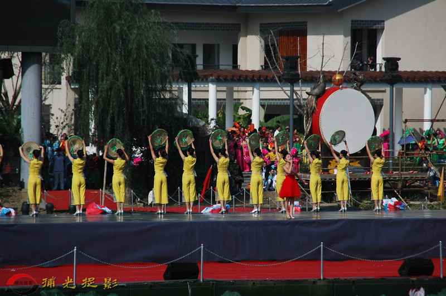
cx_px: 223
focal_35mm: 300
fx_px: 3711
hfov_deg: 6.9
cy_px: 148
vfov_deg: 4.6
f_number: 8
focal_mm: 200
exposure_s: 1/1000
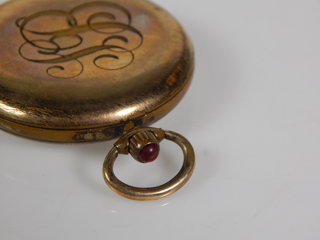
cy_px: 120
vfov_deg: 14.2
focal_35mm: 104
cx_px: 160
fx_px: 961
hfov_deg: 18.9
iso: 400
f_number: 4.5
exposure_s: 1/125
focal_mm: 18.7
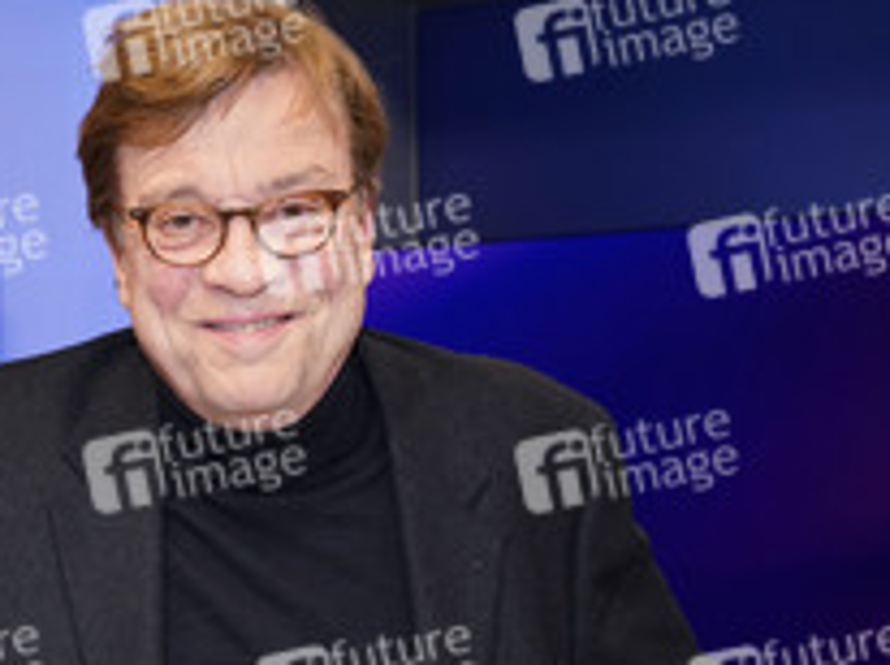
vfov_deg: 18.6
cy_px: 570
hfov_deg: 24.8
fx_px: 2003
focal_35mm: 78
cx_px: 253
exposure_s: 1/125
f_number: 5.6
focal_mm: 37
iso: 2000
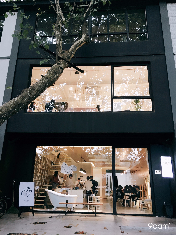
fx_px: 197
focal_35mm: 29
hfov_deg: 48.2
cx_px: 88
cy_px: 118
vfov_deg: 61.7
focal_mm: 4.15
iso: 125
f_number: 2.2
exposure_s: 1/33
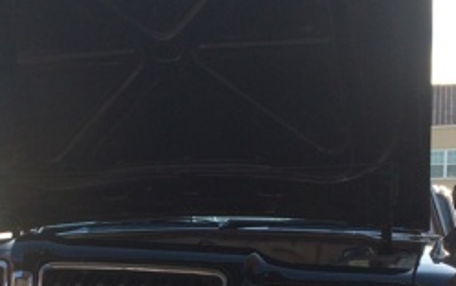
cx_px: 125
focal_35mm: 79
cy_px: 337
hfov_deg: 25.9
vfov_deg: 15.9
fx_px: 982
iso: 32
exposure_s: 1/662
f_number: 2.2
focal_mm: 4.15
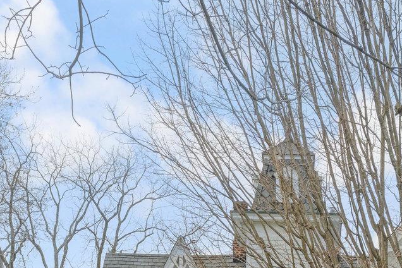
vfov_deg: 12.6
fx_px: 1150
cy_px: 416
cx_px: 283
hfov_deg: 19.7
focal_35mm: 103
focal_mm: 32
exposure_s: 1/200
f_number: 7.1
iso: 1250
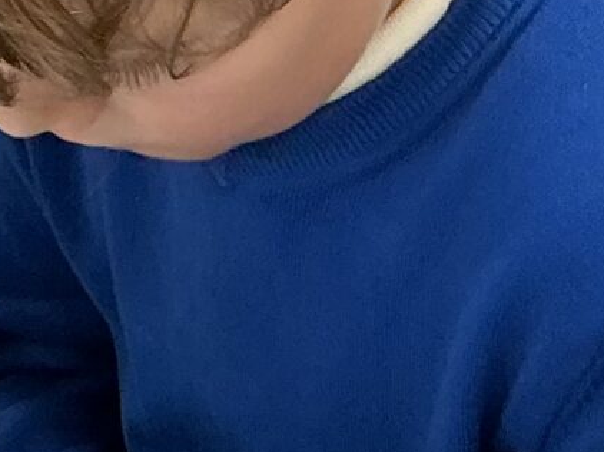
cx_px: 671
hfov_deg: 11.1
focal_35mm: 176
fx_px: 3069
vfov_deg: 8.3
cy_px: 575
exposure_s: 1/50
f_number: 1.8
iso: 64
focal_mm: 3
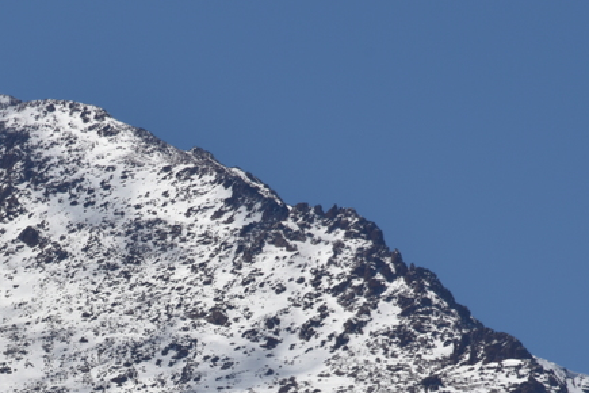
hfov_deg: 2.3
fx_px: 14446
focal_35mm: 883
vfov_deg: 1.6
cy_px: 469
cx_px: 18
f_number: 11
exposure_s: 1/640
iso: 100
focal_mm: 300
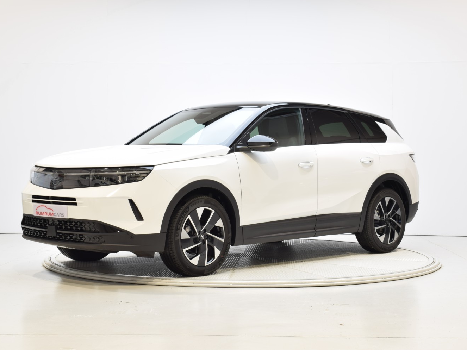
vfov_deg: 23.6
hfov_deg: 31.2
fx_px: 836
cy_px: 175
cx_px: 243
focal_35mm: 62
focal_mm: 38
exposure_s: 1/2.5
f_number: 10
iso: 100
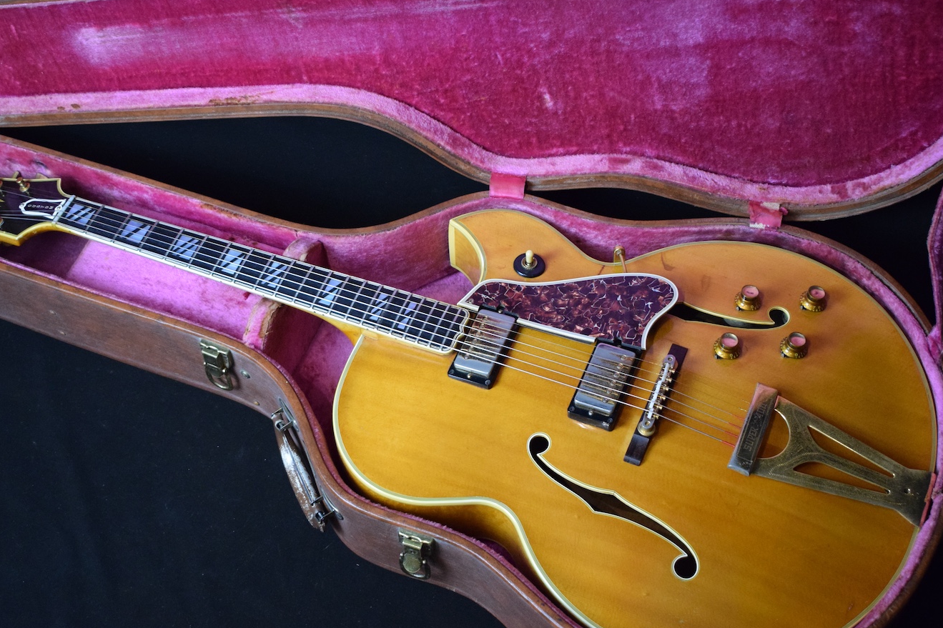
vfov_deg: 23.4
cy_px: 336
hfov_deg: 34.5
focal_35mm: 58
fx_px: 1519
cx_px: 428
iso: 2800
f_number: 4.5
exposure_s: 1/60
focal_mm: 34
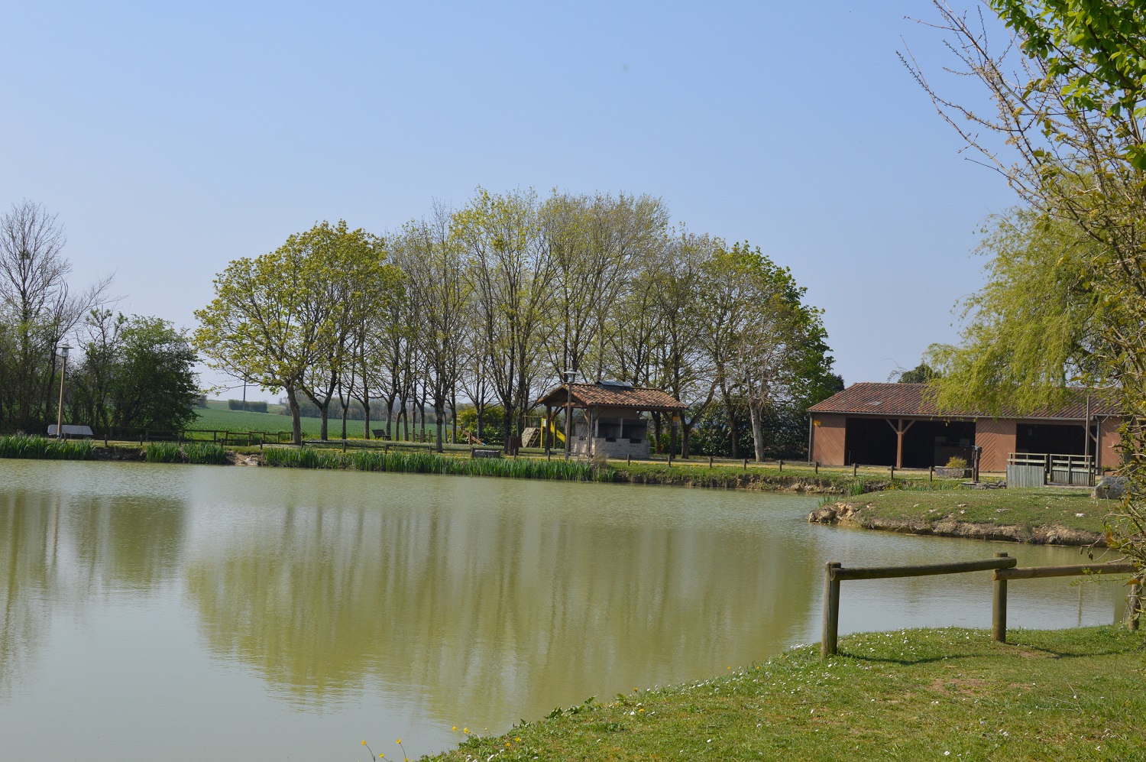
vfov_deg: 25.7
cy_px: 381
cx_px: 573
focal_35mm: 52
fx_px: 1670
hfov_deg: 37.9
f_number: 8
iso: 100
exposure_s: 1/250
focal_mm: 35
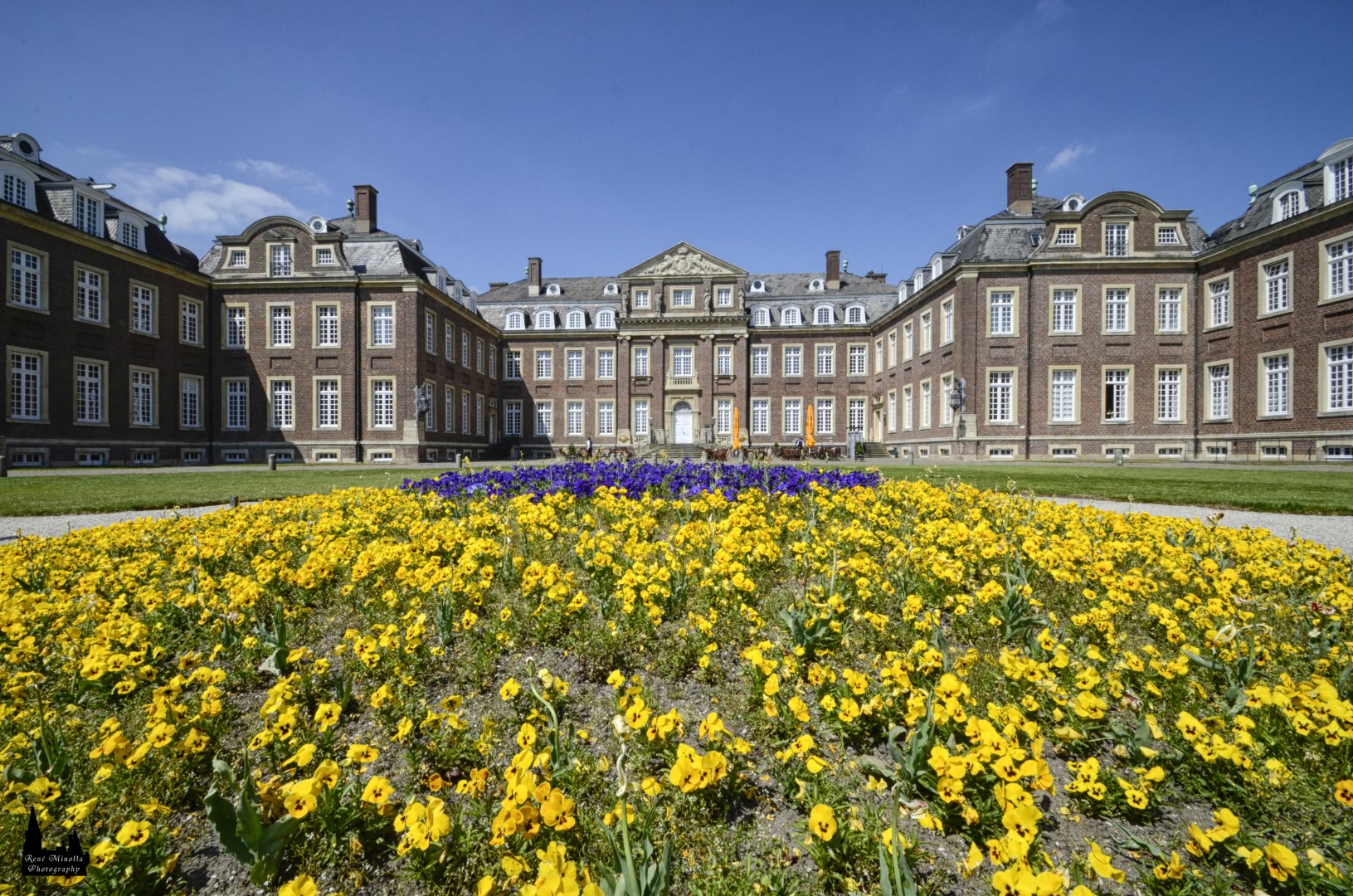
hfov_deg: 100.5
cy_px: 448
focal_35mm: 15
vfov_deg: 77.1
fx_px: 563
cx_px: 676
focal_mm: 10
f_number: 20
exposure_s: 1/100
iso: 200
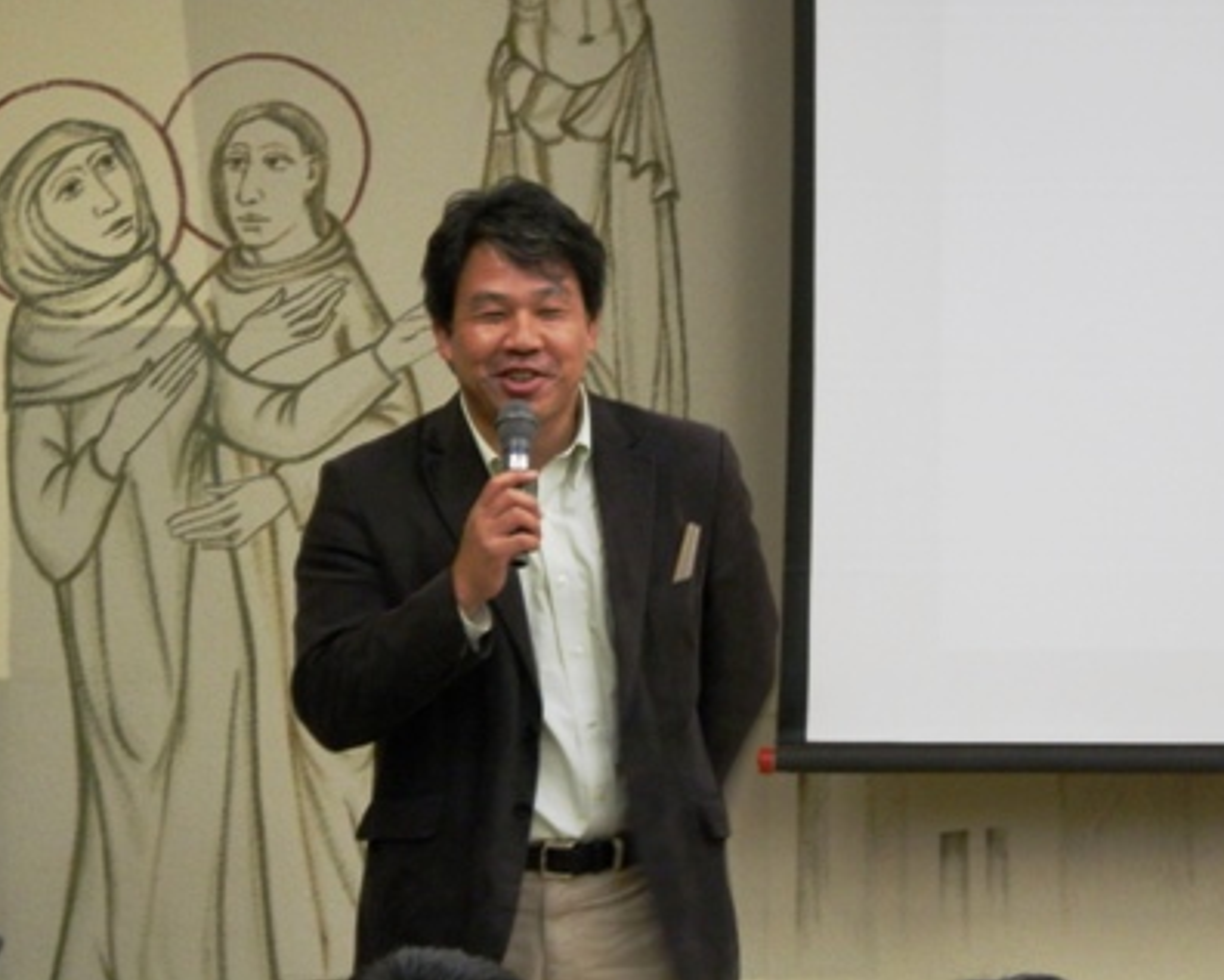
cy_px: 467
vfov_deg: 5.6
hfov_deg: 7.1
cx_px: 609
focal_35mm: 274
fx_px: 9928
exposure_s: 1/25
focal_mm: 44.4
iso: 320
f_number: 6.2
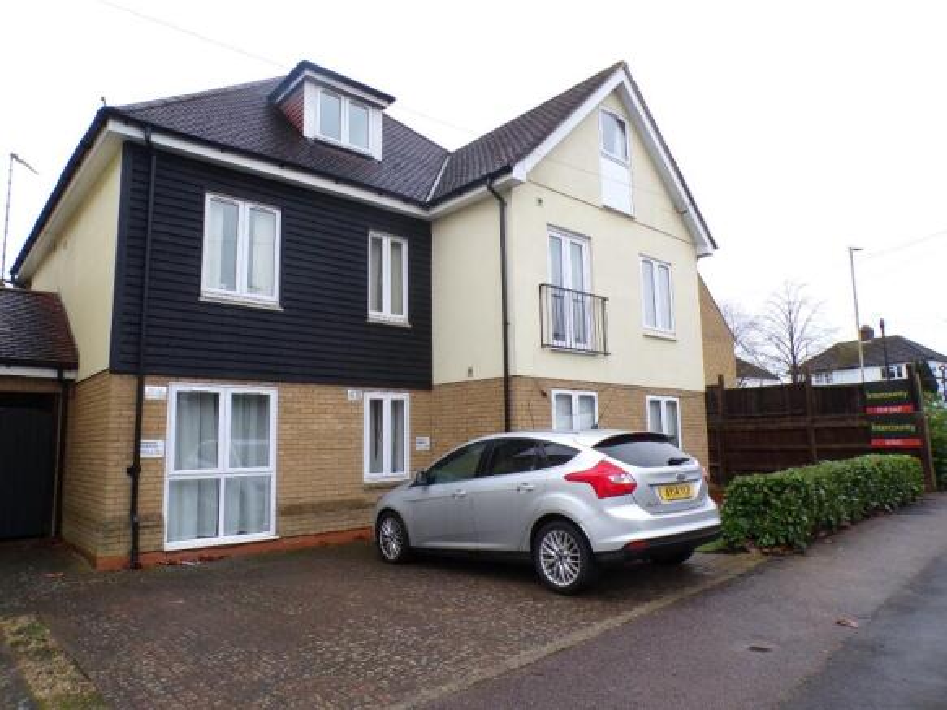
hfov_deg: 71.6
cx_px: 474
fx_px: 656
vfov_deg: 56.8
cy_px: 355
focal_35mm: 24
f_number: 4.4
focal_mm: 4.3
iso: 100
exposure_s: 1/125
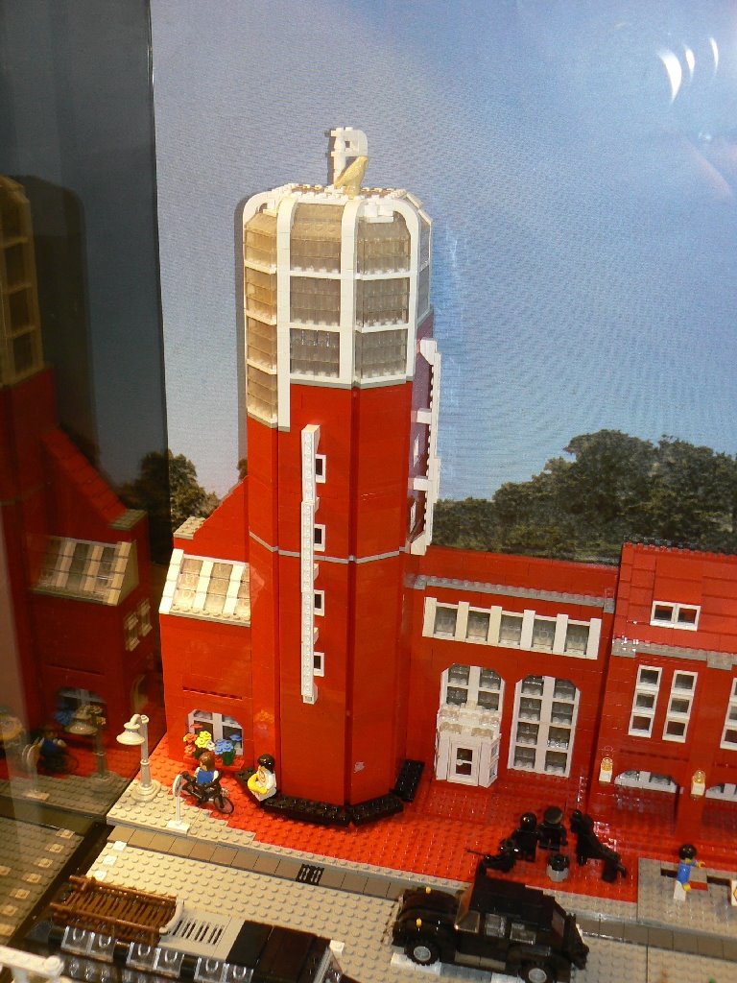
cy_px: 492
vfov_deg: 51.4
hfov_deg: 39.7
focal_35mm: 36
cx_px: 368
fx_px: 1022
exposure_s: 1/30
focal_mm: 6
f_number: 2.8
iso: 100
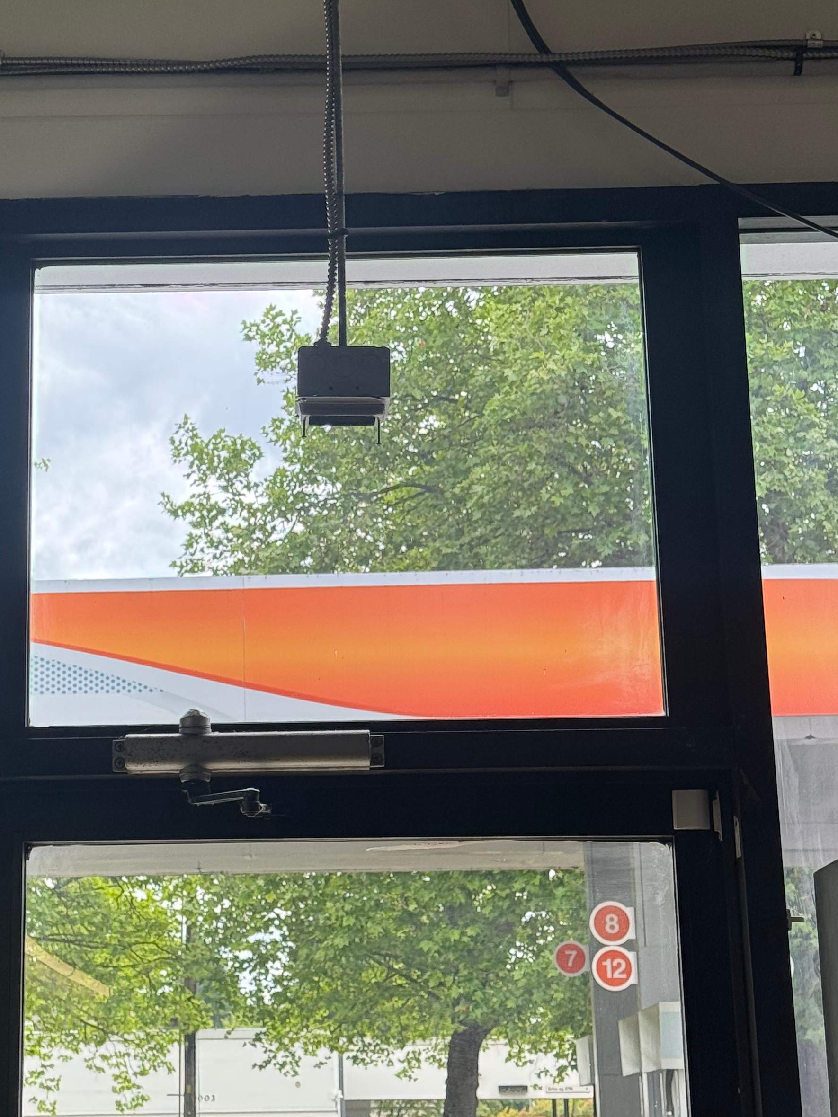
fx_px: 2647
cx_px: 257
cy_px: 379
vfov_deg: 23.7
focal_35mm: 82
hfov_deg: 17.9
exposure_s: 1/286
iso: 64
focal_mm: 6.76
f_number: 1.78
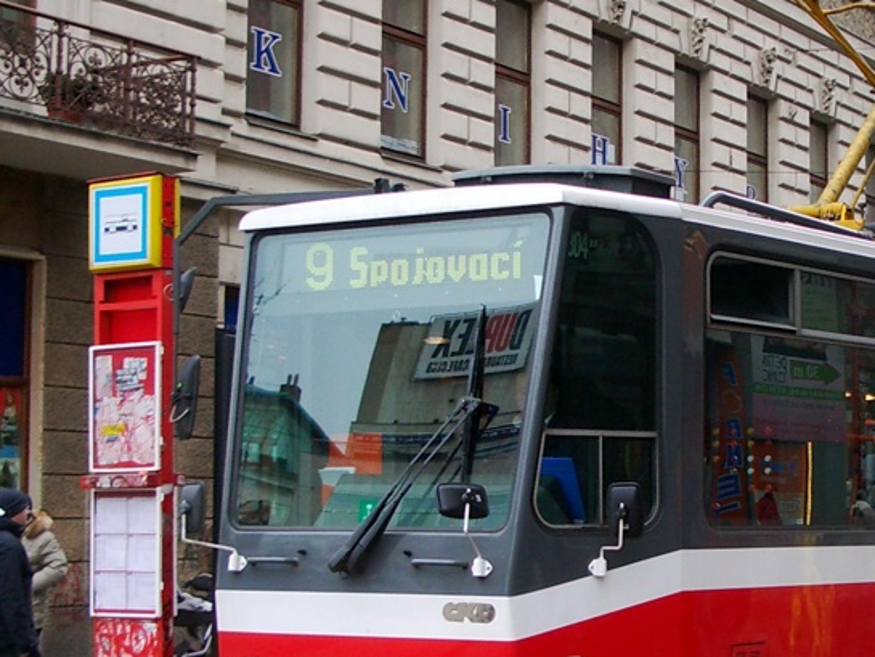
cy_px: 422
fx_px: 1947
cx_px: 726
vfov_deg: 19.1
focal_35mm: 77
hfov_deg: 24.8
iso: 100
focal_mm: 6.8
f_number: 2.8
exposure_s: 1/80
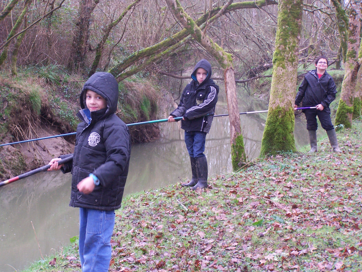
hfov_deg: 20.9
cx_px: 181
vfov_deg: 15.7
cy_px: 136
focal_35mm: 94
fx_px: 983
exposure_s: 1/40
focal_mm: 15.6
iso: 140
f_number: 3.2
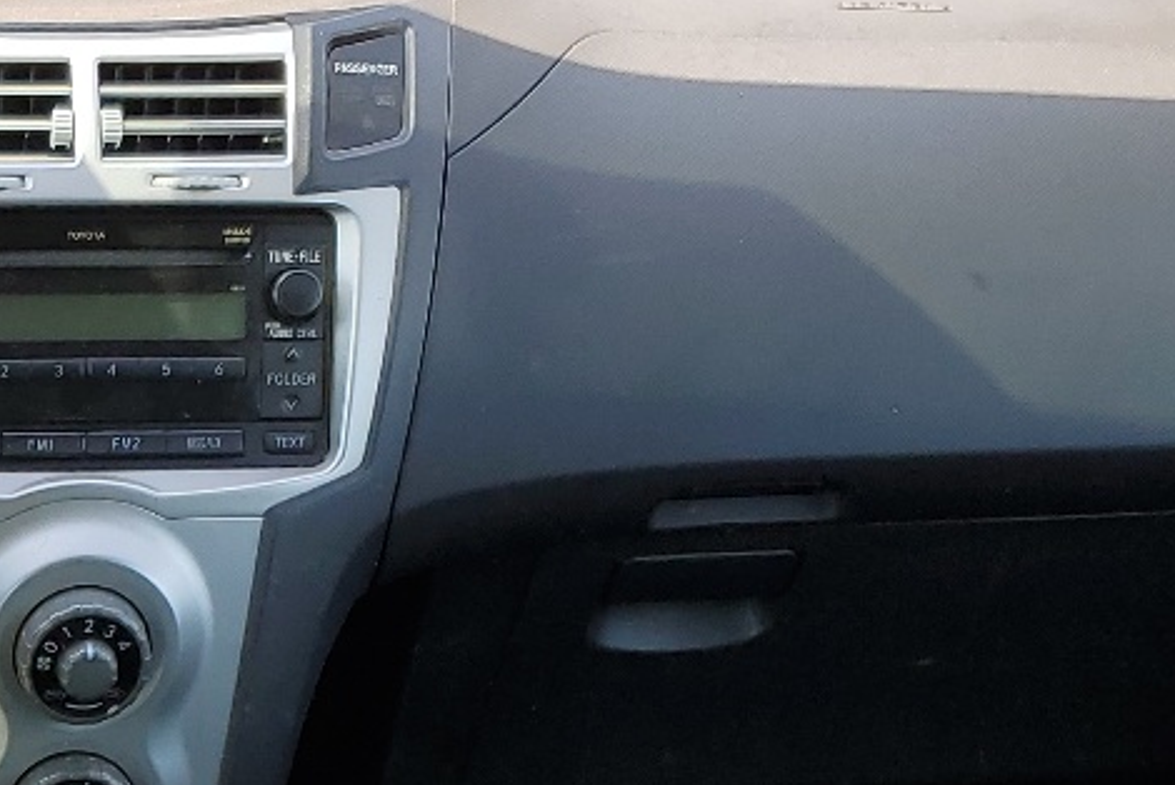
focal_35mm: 92
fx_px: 3005
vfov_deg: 14.2
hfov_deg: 20.8
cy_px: 1045
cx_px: -208
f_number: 1.5
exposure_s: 1/278
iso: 50
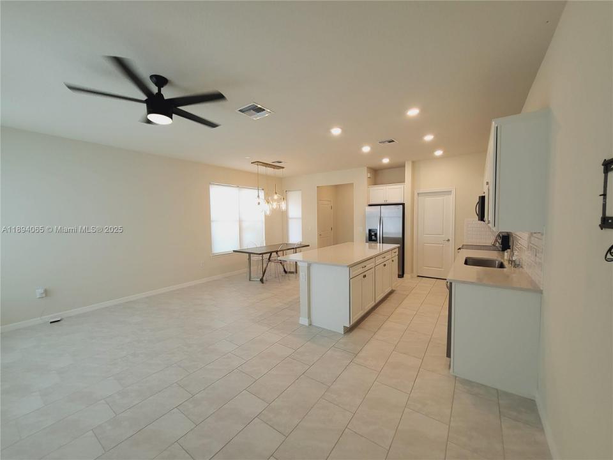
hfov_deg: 106.2
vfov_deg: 89.9
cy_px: 230
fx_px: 230
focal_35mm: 13
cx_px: 306
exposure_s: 1/60
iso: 80
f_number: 2.2
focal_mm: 1.74
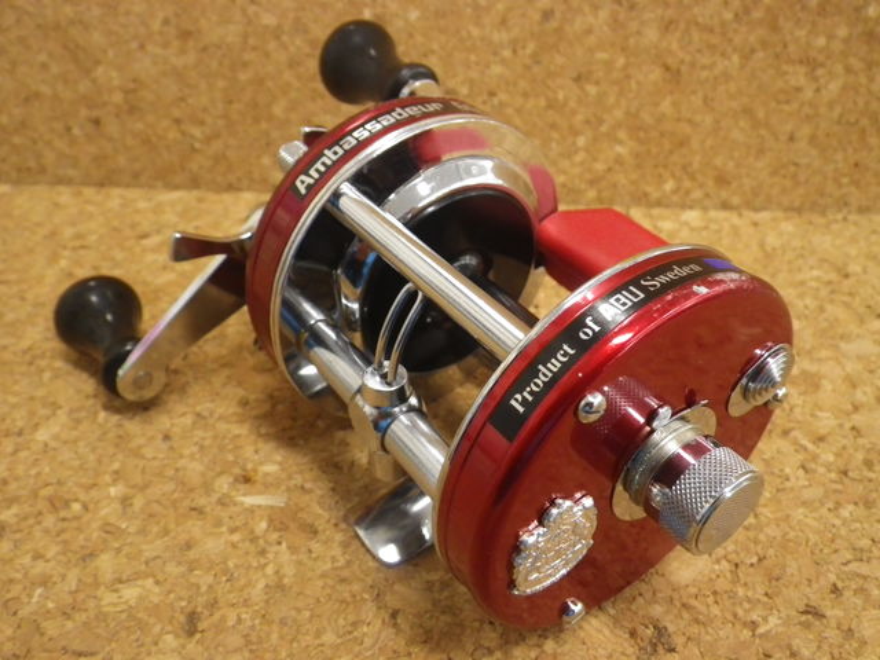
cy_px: 330
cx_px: 440
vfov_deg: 41.8
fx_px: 864
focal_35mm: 34
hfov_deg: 54.0
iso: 400
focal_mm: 6.1
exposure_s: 1/50
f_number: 3.8
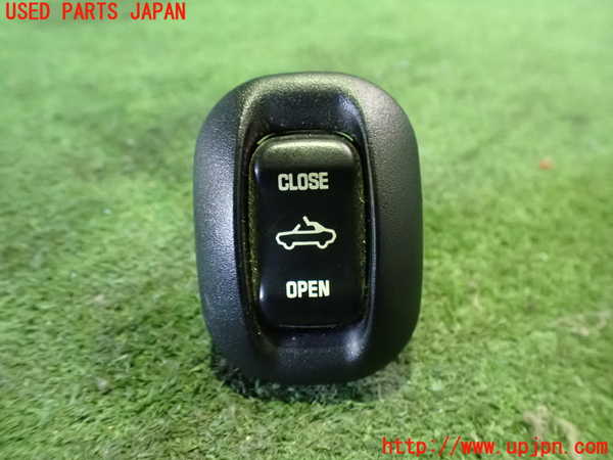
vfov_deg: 46.8
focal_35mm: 30
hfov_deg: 60.0
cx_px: 306
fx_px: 531
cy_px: 230
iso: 1600
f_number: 2.3
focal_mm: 5.4
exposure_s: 1/30
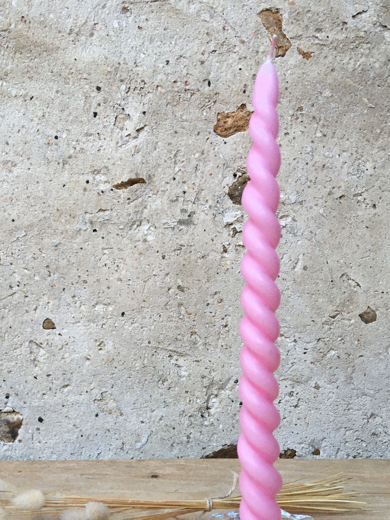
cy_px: 327
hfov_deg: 31.4
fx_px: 691
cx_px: 143
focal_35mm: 46
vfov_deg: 40.9
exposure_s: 1/33
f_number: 2.2
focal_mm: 4.15
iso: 40
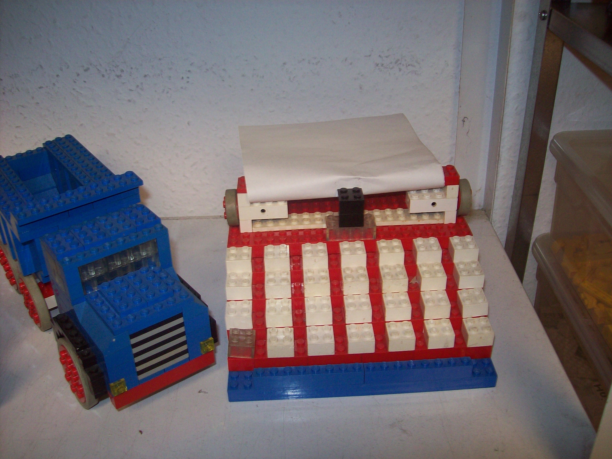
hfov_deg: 51.4
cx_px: 306
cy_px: 230
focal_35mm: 36
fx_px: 636
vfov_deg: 39.7
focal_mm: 6
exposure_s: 1/64
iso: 80
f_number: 2.7
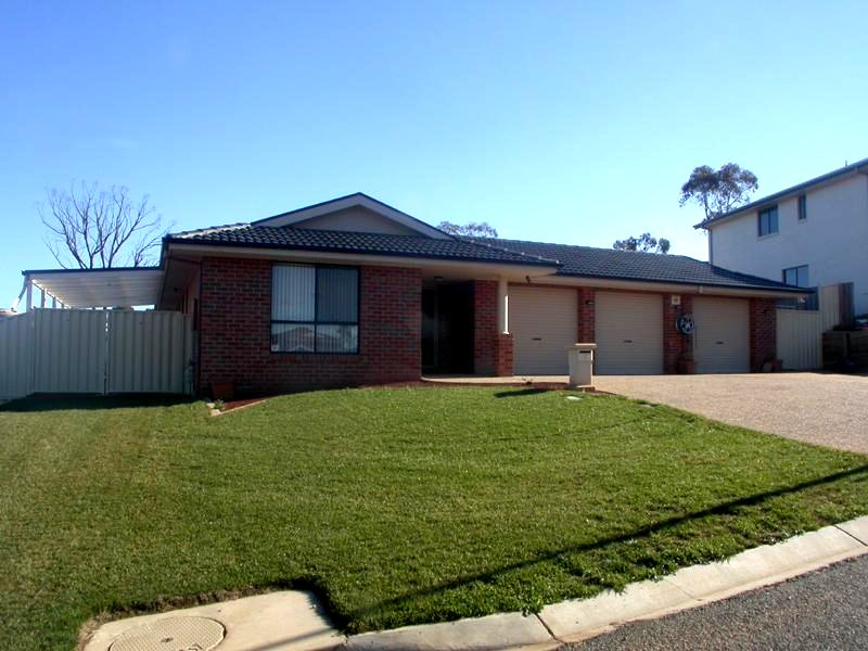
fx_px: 1128
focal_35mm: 45
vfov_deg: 32.2
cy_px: 326
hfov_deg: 42.1
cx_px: 434
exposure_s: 1/239
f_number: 7
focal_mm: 9.3
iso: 100
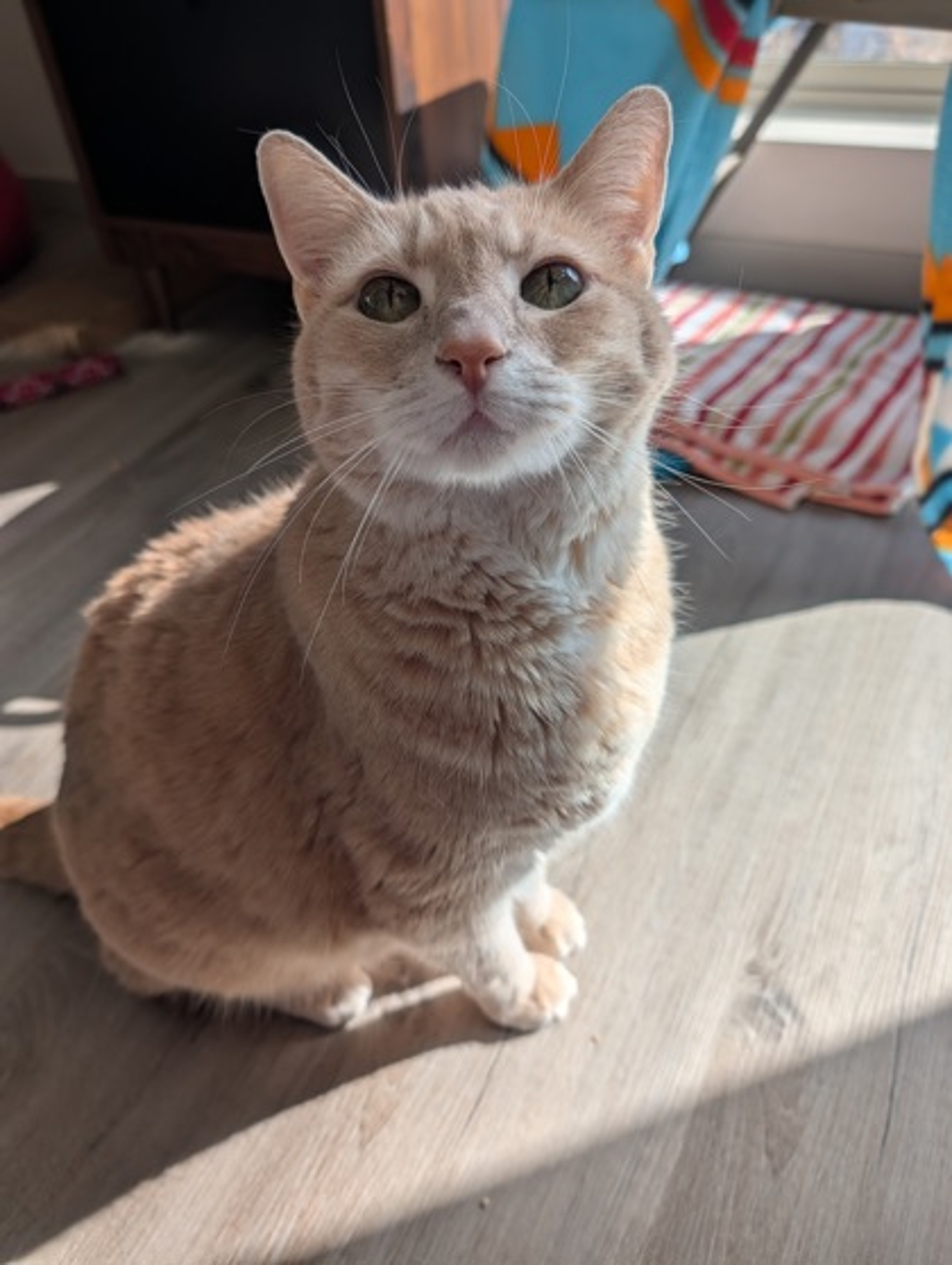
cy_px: 632
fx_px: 878
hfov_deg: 56.9
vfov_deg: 71.5
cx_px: 476
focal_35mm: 24
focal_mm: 6.9
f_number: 1.68
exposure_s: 1/730
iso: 22
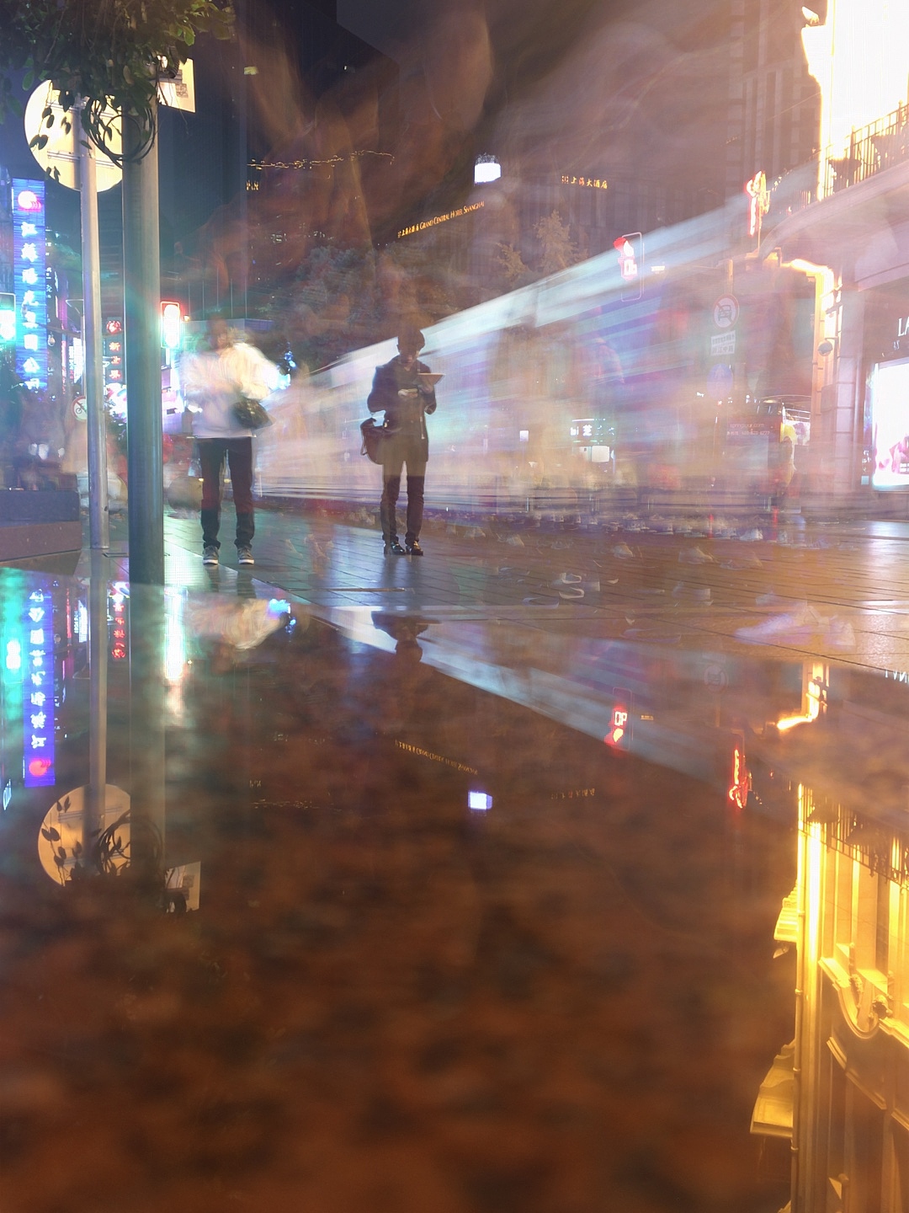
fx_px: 1120
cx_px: 454
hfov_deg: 44.2
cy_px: 606
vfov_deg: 56.8
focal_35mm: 32
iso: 200
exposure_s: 31.5
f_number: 2.2
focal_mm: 4.15
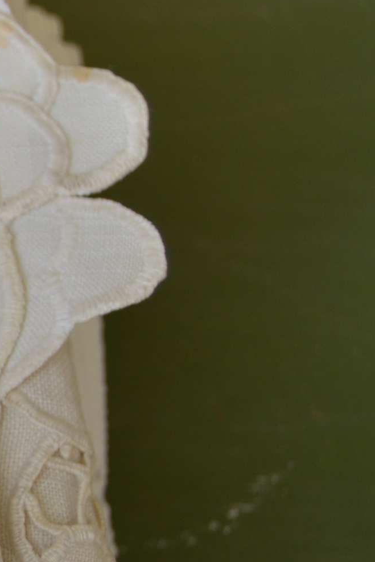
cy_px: 362
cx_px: -480
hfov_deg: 8.7
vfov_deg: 14.0
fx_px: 2280
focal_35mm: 146
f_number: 4.5
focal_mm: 32
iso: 200
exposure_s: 1/200
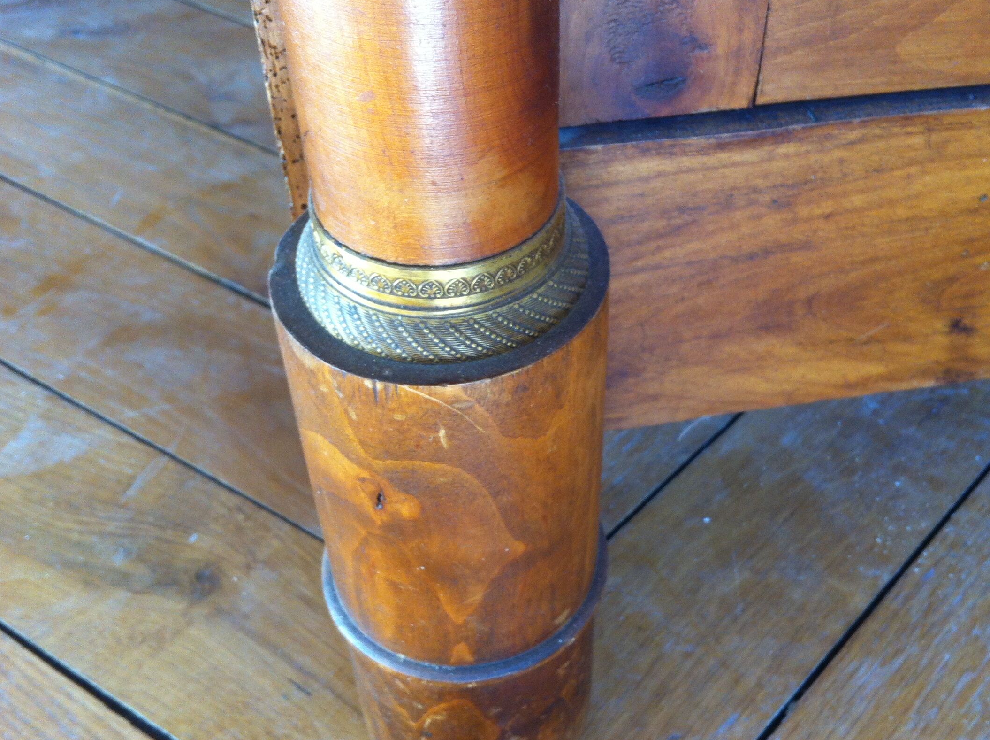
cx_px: 562
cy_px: 419
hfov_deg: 43.8
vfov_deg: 33.5
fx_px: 1228
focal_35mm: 43
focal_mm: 3.85
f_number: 2.8
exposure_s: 1/24
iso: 80
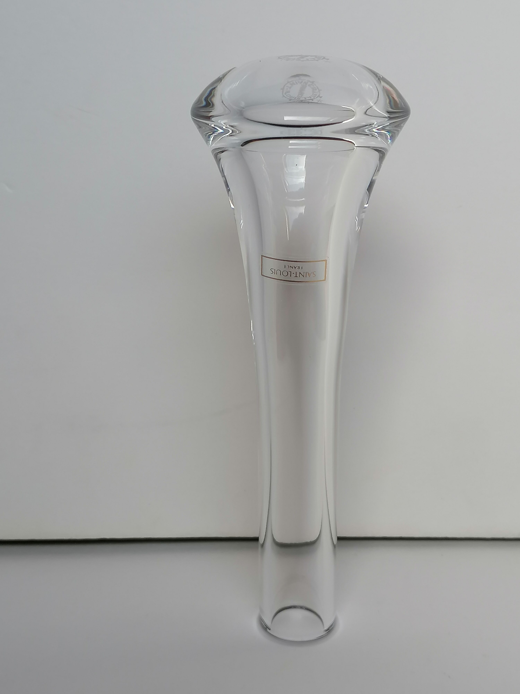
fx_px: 1082
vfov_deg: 35.5
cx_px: 260
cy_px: 347
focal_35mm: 54
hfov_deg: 27.0
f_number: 1.8
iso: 50
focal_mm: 4.75
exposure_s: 1/223
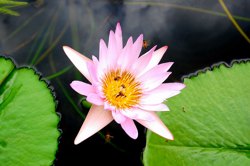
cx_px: 125
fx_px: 572
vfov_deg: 16.5
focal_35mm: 82
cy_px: 83
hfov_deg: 24.6
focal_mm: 55
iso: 400
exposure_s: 1/160
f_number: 8
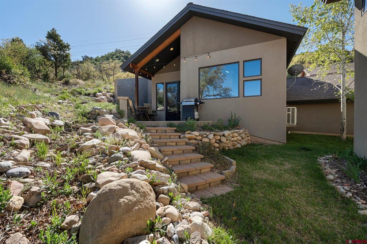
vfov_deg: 73.7
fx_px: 163
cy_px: 122
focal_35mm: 16
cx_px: 184
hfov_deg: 96.8
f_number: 8
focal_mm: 16
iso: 400
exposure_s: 1/80
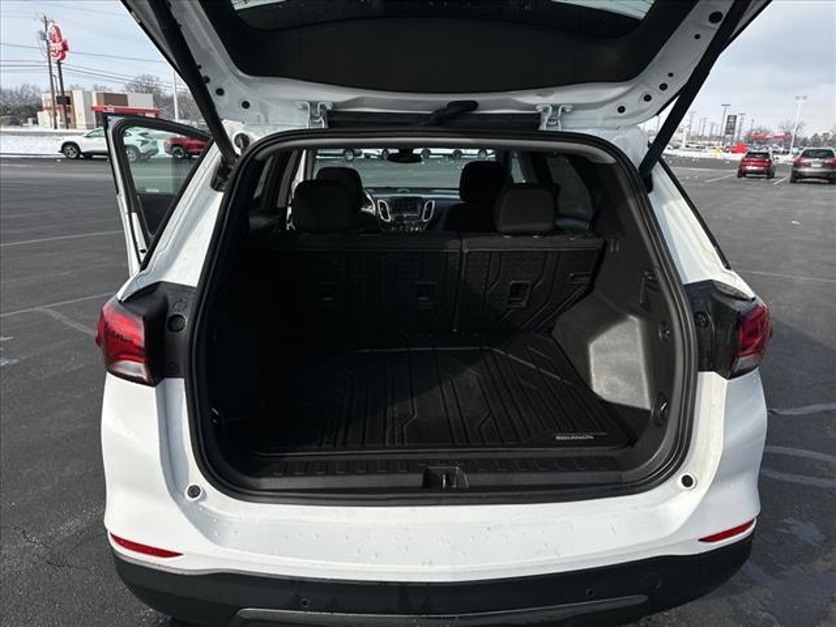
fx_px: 580
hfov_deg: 71.6
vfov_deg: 56.8
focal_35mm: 24
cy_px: 314
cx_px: 418
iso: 80
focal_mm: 6.86
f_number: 1.78
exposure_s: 1/7576
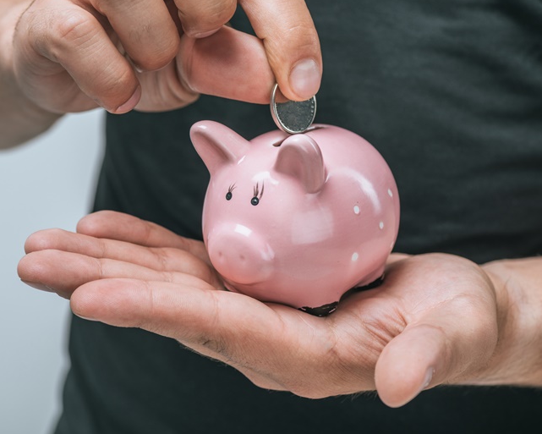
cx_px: 216
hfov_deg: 15.6
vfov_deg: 12.5
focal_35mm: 123
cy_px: 216
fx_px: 1973
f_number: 8
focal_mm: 105
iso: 100
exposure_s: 1/200
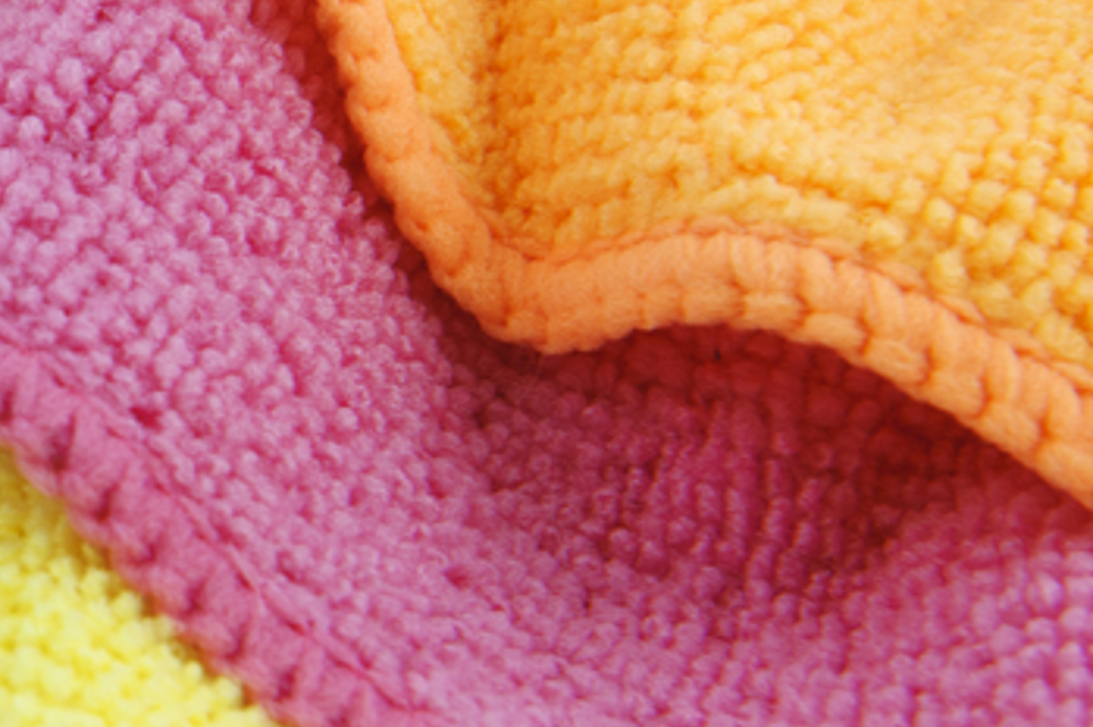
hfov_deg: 10.6
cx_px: -351
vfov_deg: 7.2
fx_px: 5733
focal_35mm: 189
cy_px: 244
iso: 200
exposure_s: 1/125
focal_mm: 44
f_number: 11
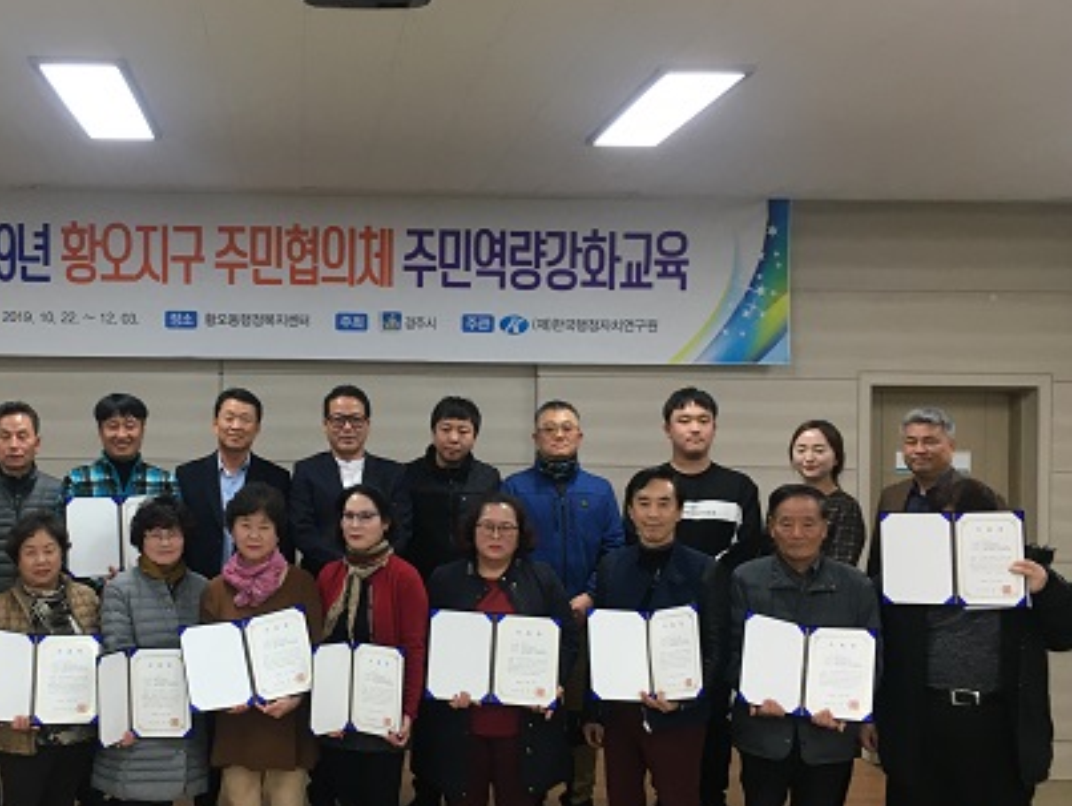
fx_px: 1426
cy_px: 418
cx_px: 317
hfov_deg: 40.4
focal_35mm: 46
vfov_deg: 31.6
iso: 50
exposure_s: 1/30
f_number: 2.2
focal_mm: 4.15
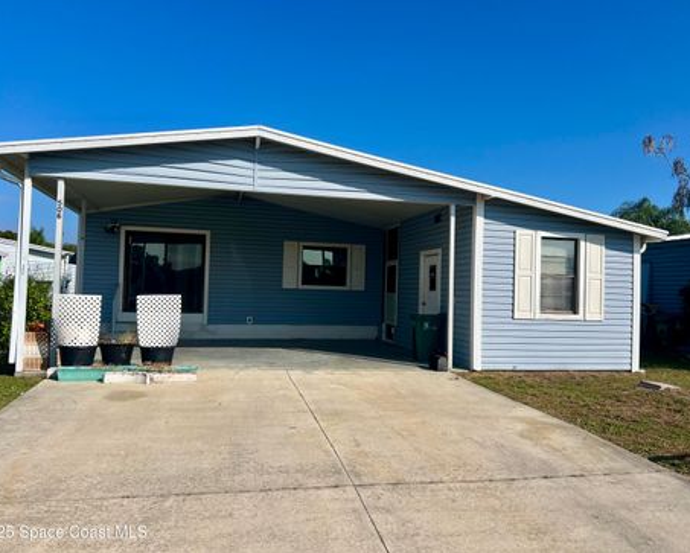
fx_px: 572
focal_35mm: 28
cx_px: 346
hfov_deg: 62.2
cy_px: 272
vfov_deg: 51.6
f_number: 1.5
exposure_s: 1/6579
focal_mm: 5.7
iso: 50
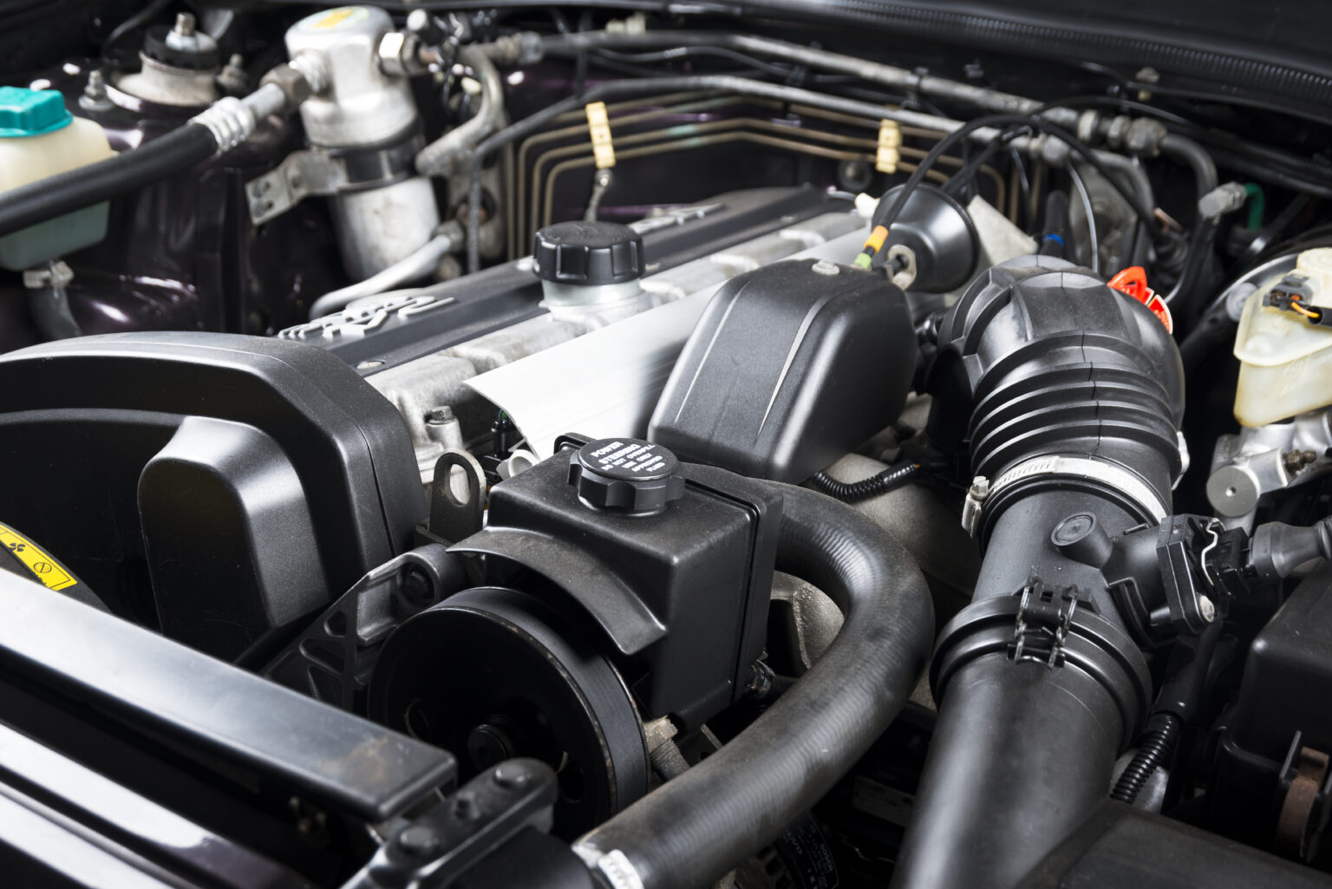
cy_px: 444
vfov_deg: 27.0
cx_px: 666
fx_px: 1850
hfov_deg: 39.6
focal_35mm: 50
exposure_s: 1/160
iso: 250
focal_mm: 50
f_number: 8
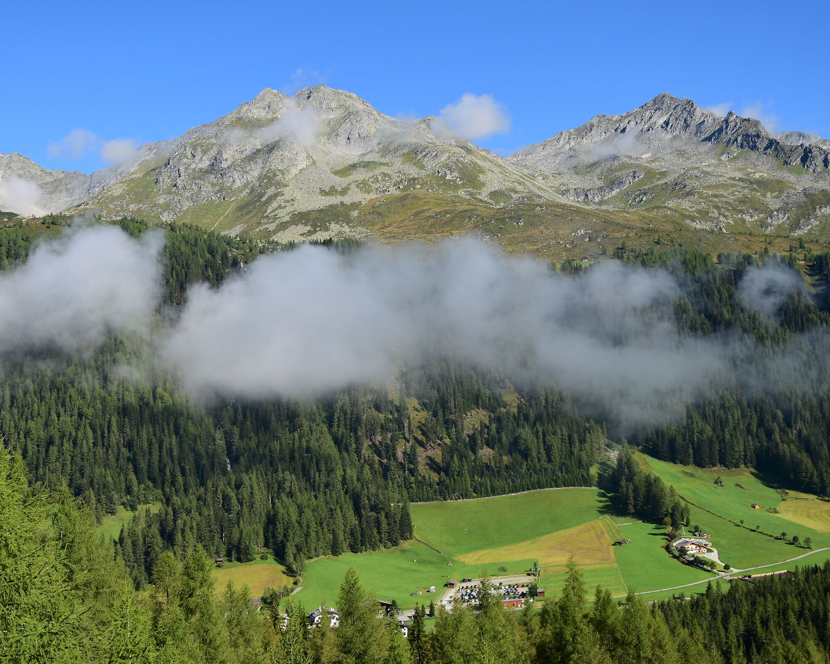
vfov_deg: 35.2
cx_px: 450
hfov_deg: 43.3
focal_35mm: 43
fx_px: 1046
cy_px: 331
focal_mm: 25
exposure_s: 1/400
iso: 100
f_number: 5.6
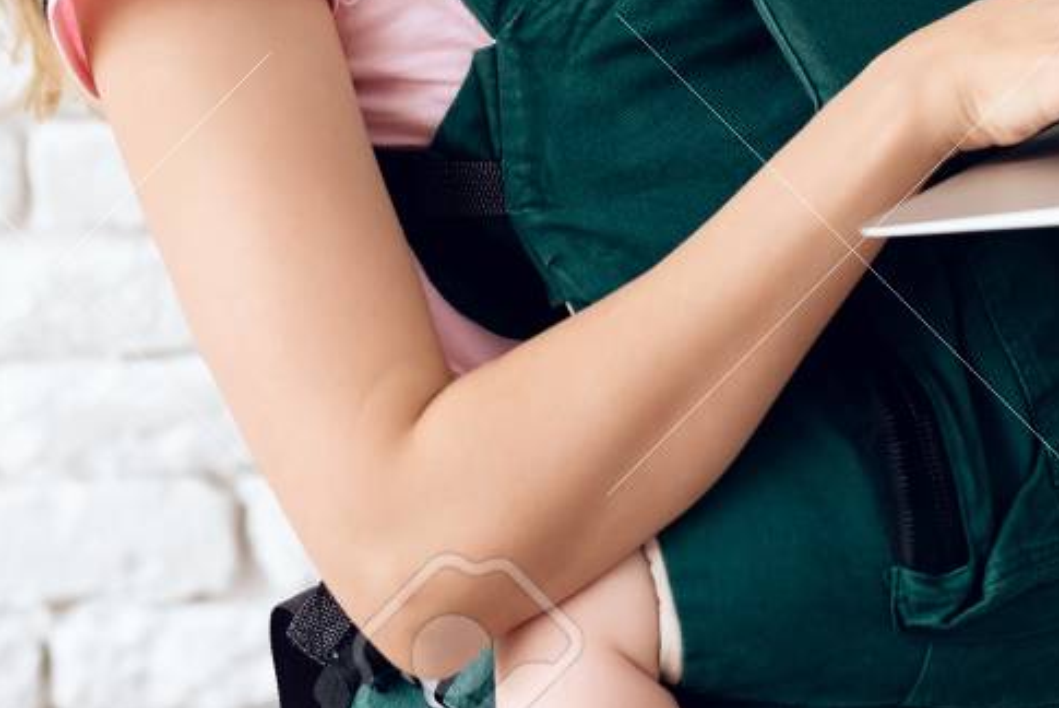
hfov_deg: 15.2
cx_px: 849
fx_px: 3944
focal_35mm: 134
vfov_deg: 10.0
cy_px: -222
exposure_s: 1/160
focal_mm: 50
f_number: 2.5
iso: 500
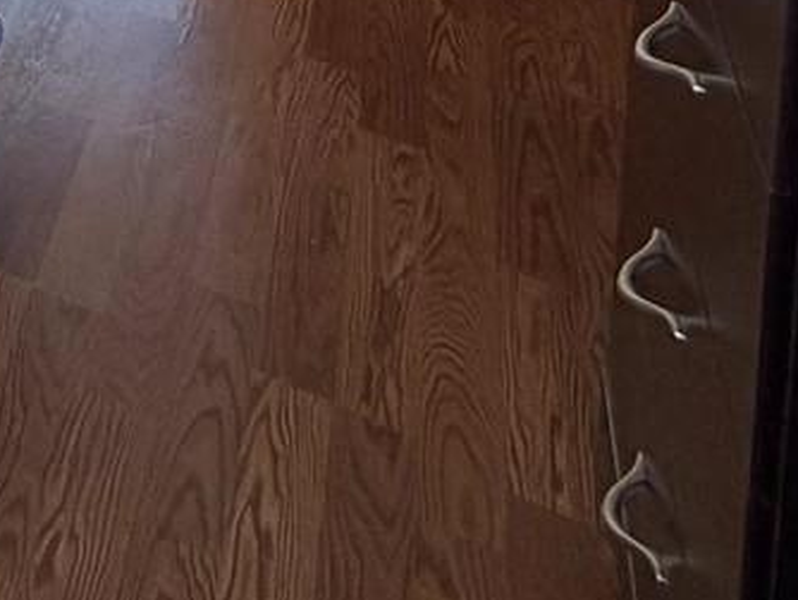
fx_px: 1546
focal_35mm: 67
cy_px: -779
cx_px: -645
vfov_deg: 15.0
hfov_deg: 20.4
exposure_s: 1/120
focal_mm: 2.22
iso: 125
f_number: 2.2
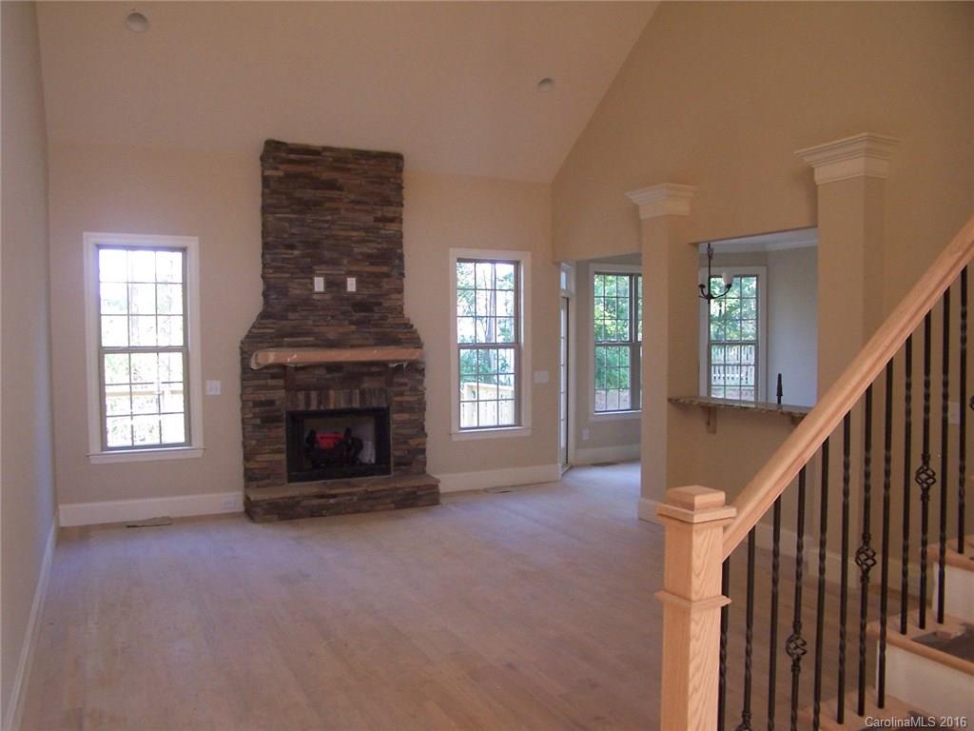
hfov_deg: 49.0
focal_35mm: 38
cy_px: 366
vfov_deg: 37.7
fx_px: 1069
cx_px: 487
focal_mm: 6.3
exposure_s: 1/30
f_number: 2.8
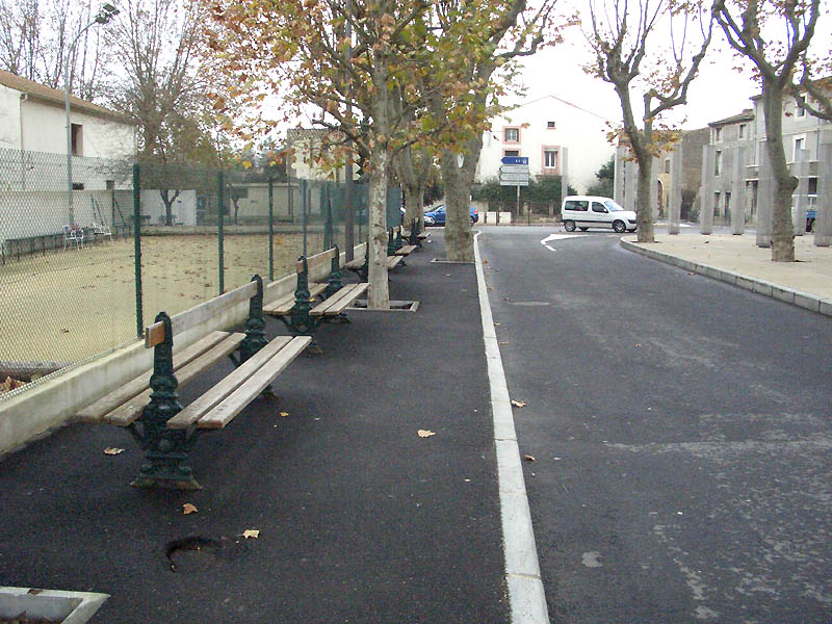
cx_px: 416
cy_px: 312
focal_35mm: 35
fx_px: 841
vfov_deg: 40.7
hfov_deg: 52.6
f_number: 4.3
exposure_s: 1/320
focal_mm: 5.8
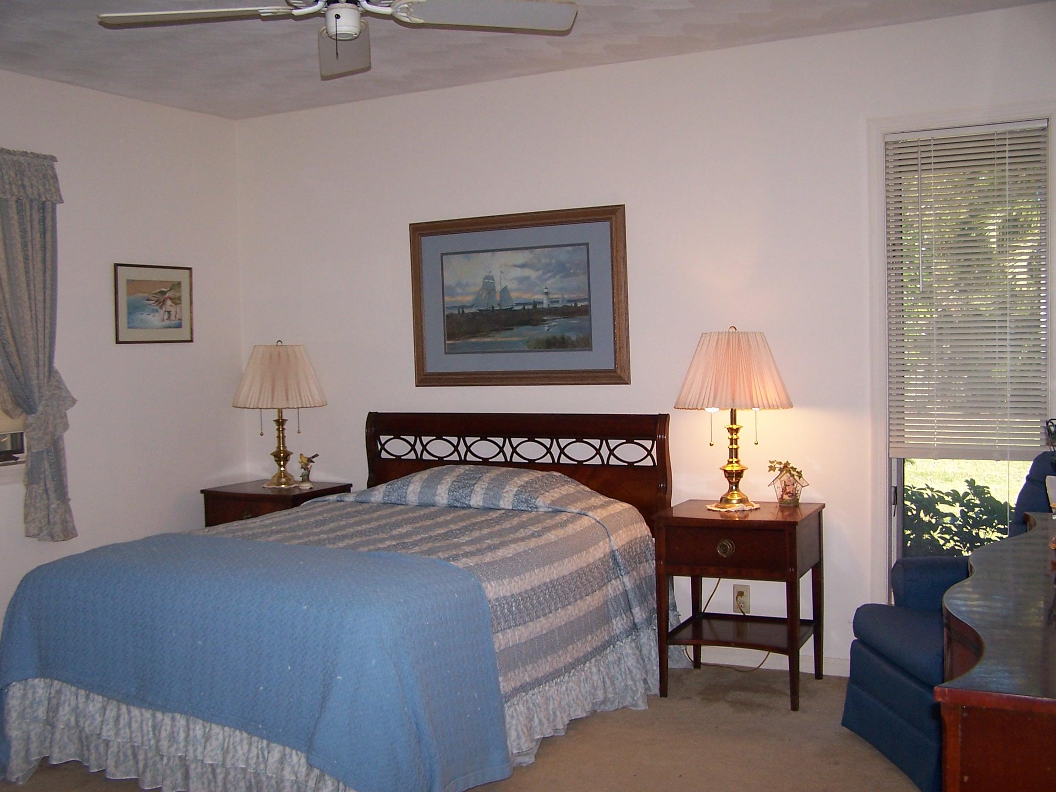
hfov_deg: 49.0
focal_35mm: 38
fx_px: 1159
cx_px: 528
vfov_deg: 37.7
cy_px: 396
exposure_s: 1/60
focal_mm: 6.3
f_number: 2.8
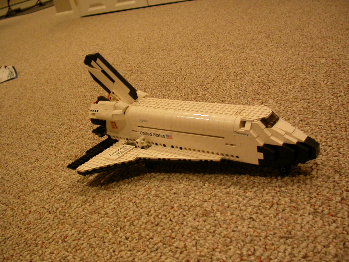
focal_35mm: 38
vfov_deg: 37.7
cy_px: 131
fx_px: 383
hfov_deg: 49.0
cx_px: 174
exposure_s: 1/24.7
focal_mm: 7.85
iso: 100
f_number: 2.6
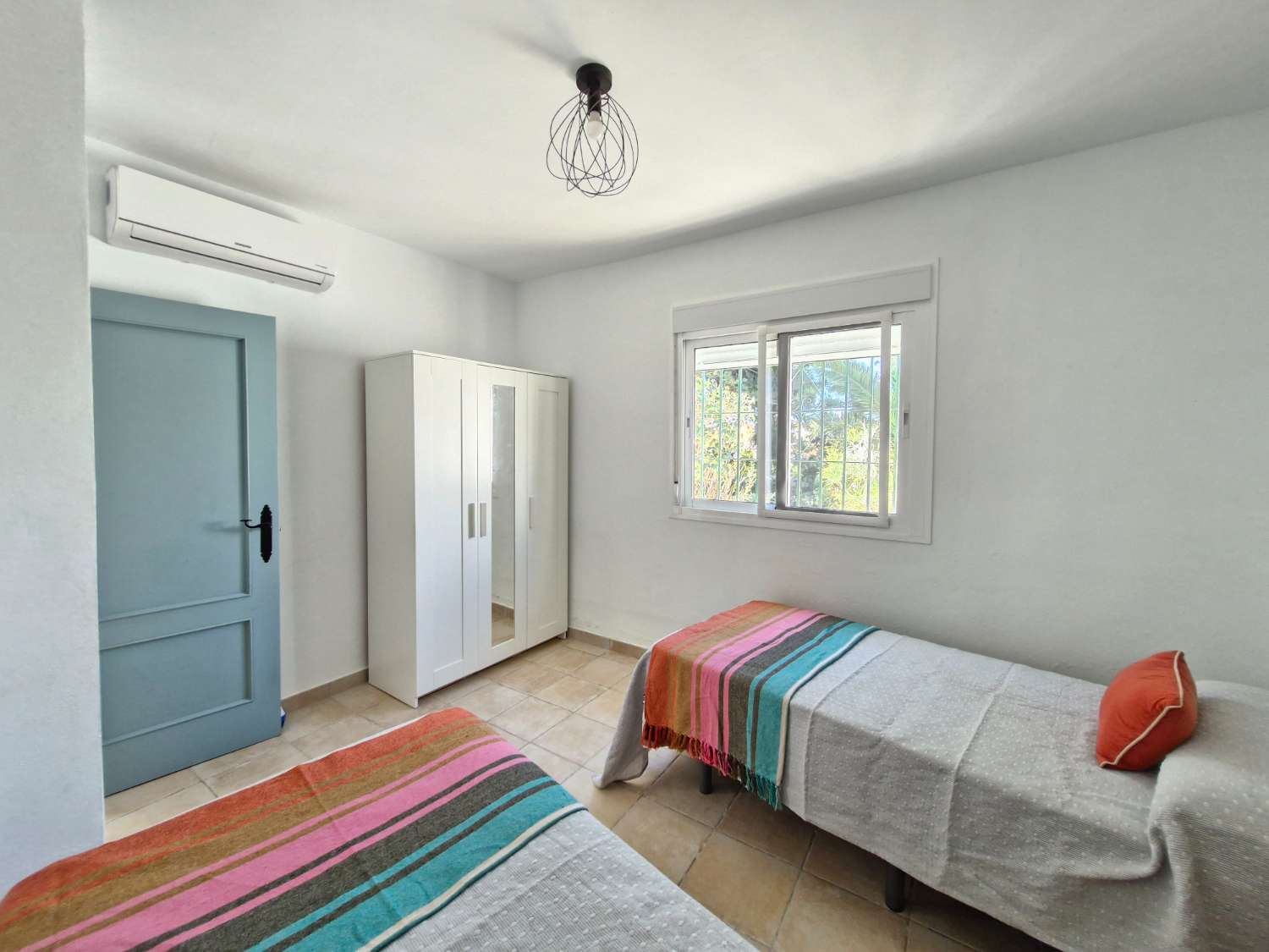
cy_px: 476
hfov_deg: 106.2
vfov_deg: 89.9
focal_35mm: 13
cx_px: 634
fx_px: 477
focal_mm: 1.74
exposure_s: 1/50
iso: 200
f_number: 2.2
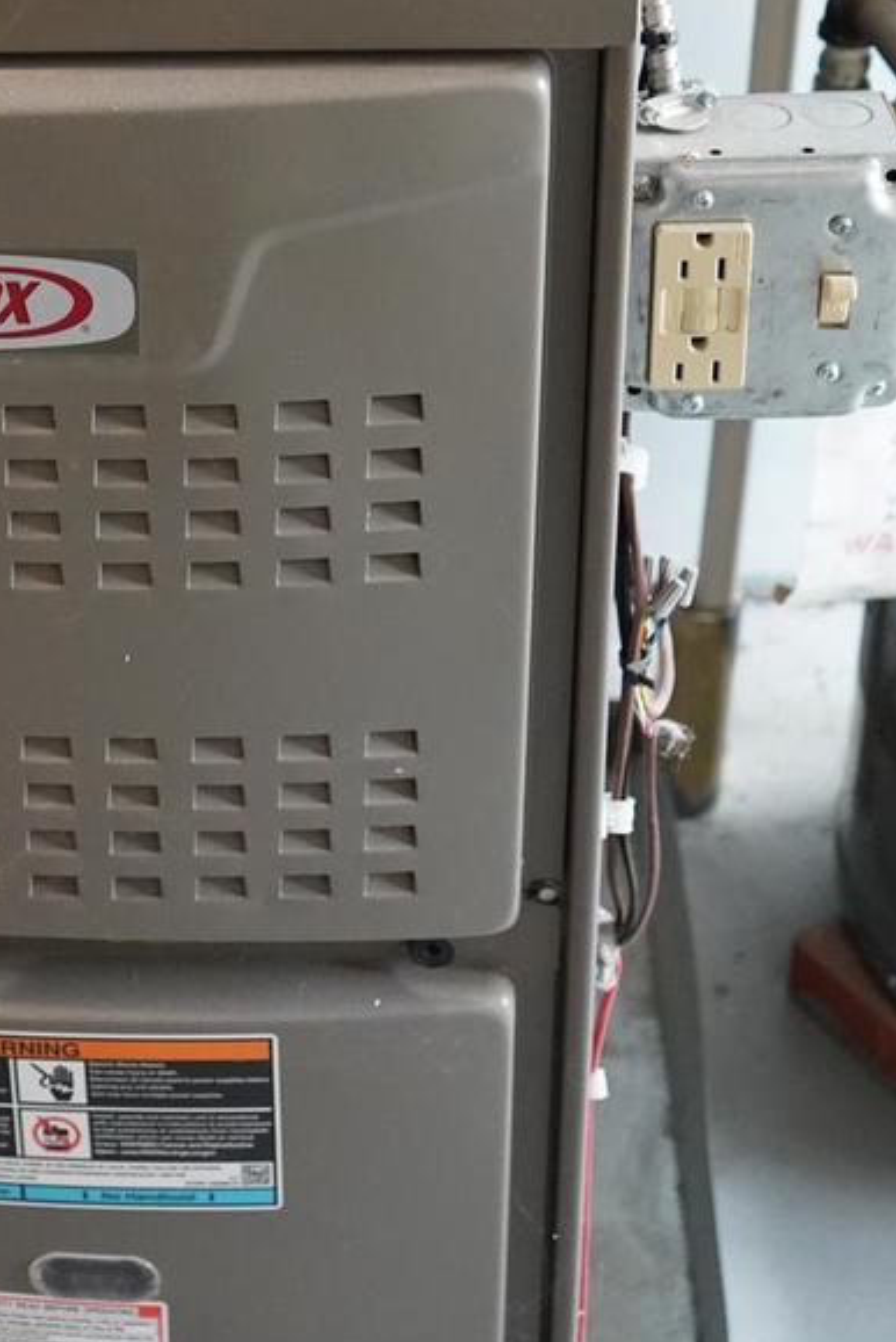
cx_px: -251
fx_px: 2871
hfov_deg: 16.8
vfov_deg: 25.6
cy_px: 181
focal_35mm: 77
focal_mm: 29
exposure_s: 1/160
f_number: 3.5
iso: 4000
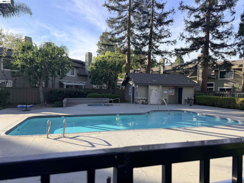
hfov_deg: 71.6
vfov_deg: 56.8
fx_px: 169
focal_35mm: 24
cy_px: 92
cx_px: 122
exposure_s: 1/2232
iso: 100
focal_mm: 6.76
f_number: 1.78
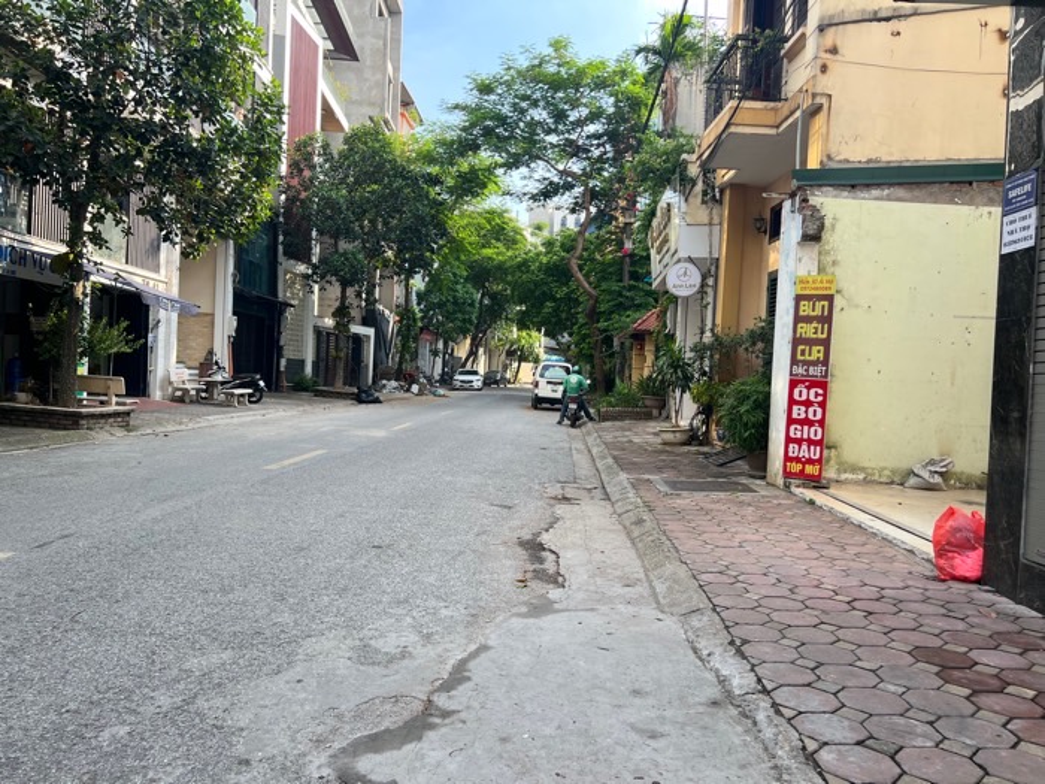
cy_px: 392
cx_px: 522
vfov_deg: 53.1
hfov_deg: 67.3
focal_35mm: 26
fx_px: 785
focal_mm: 5.7
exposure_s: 1/607
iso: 50
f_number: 1.5
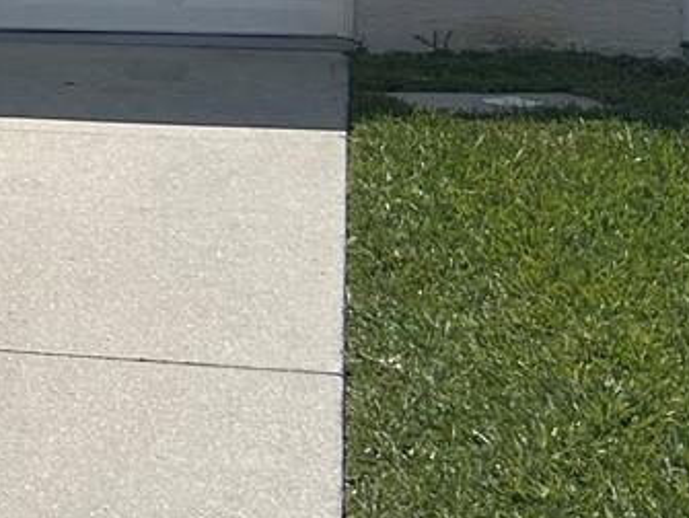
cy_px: -18
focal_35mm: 124
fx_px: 2471
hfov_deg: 12.7
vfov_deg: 11.8
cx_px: -897
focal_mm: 5.7
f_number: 1.5
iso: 50
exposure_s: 1/9434
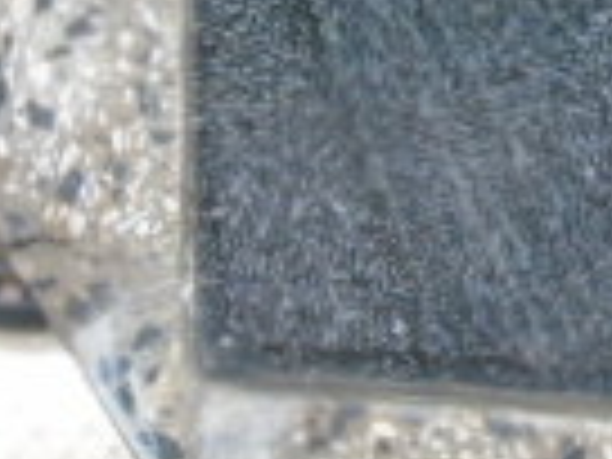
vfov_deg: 2.5
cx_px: 1138
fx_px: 10343
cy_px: -441
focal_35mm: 585
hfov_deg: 3.4
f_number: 4.6
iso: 250
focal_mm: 22
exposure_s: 1/60
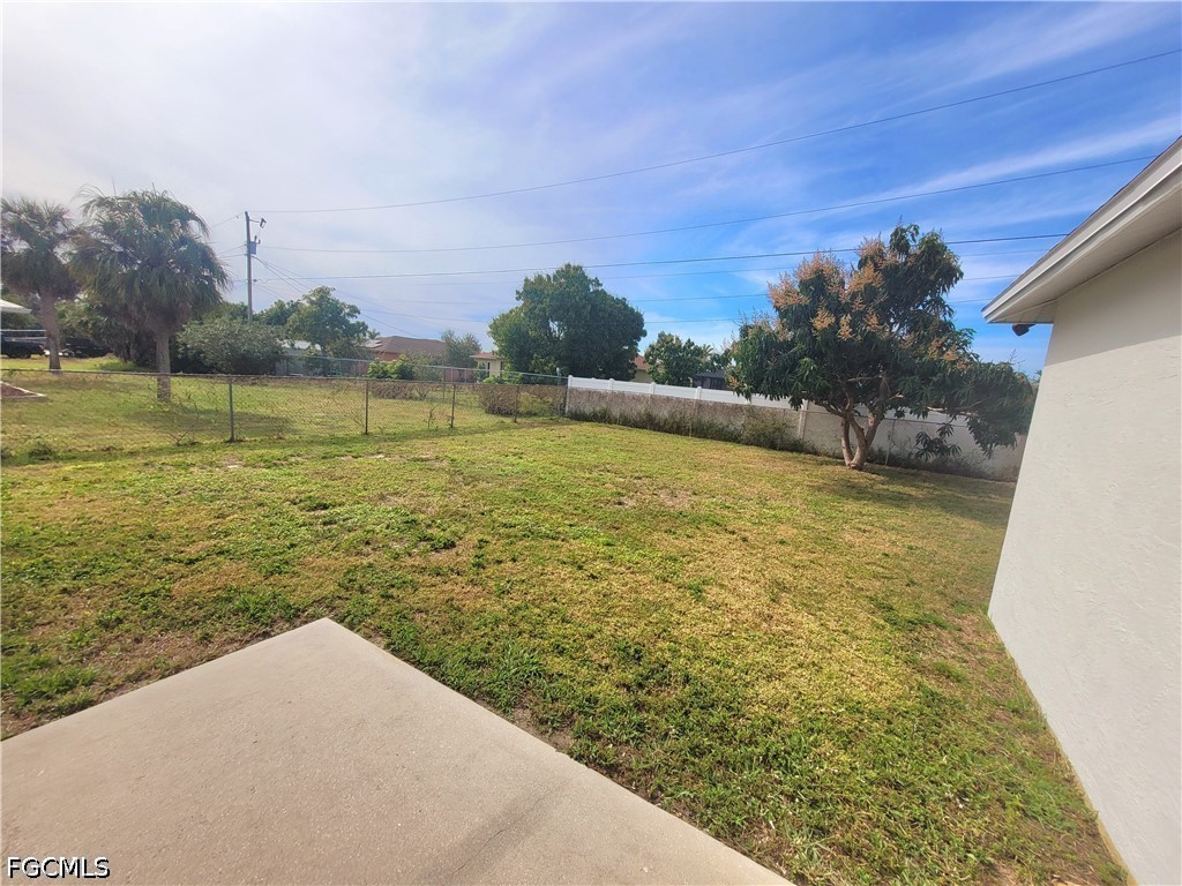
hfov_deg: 106.2
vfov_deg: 89.9
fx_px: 444
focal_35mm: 13
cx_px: 591
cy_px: 443
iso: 40
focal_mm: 1.74
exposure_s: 1/2500
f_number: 2.2
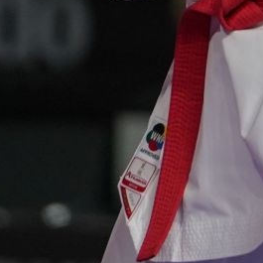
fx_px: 14914
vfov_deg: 1.0
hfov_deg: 1.0
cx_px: 486
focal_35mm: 1735
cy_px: -133
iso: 1000
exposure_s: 1/1000
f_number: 2.8
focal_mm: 200
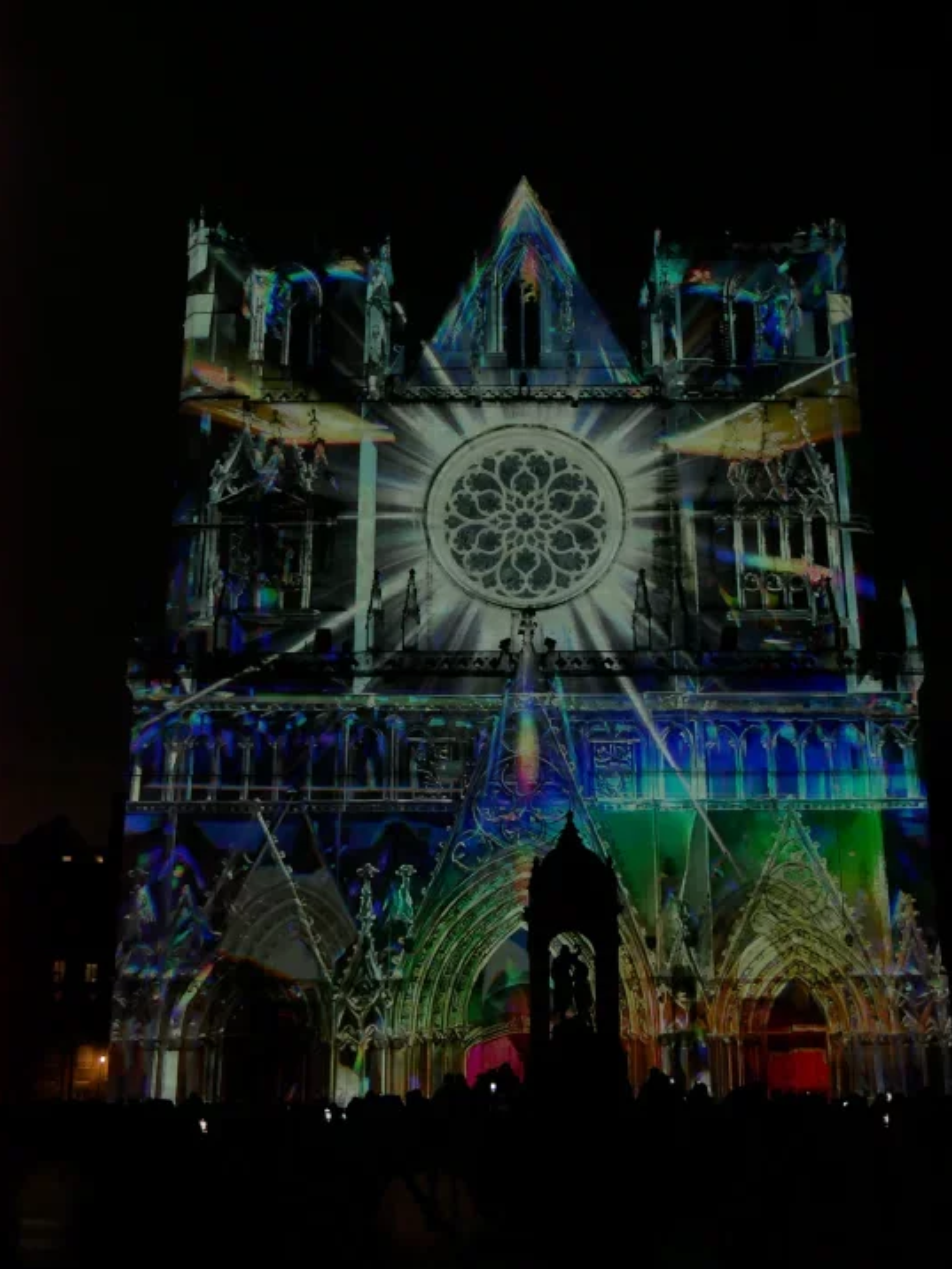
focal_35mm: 38
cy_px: 665
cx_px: 527
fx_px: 1393
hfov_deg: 37.7
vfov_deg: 49.0
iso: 1600
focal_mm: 17
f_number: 4
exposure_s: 1/50
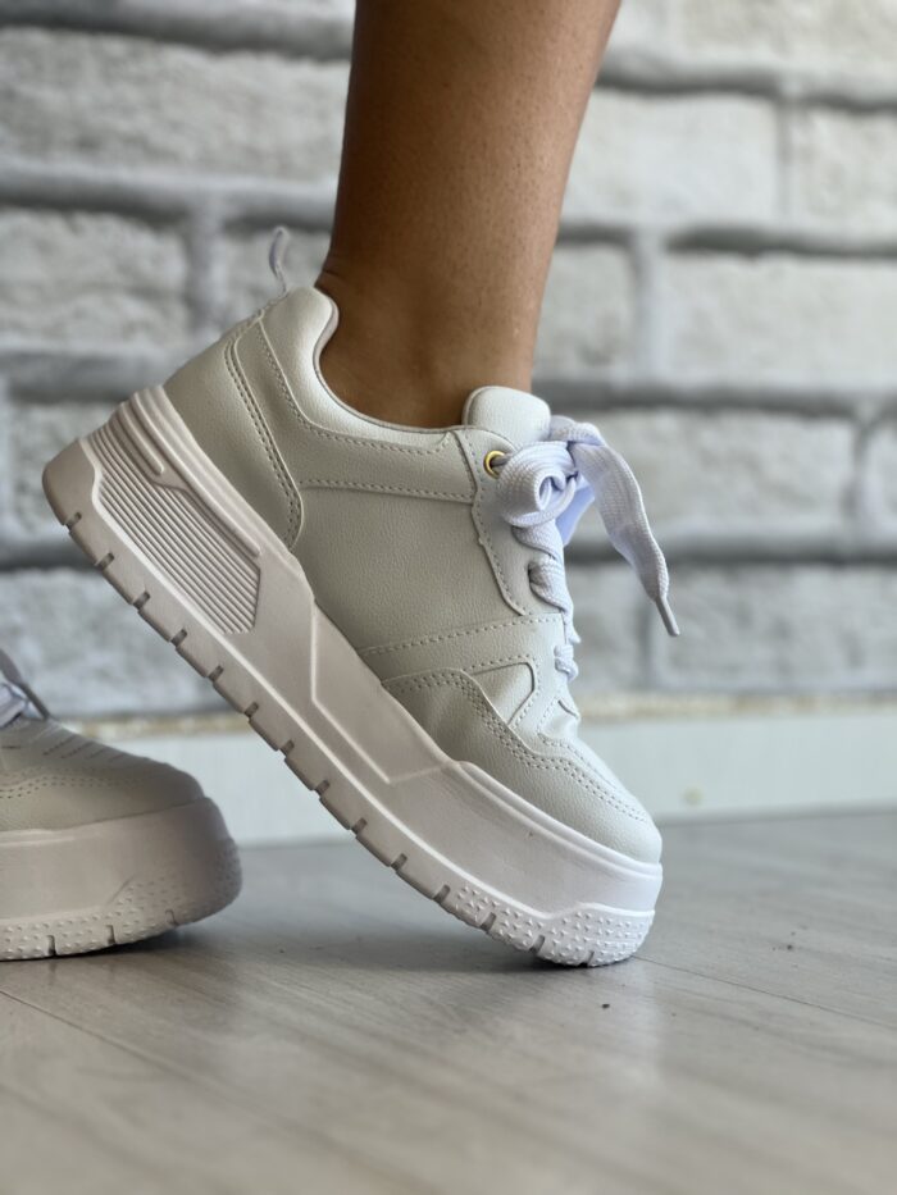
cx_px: 448
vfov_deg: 25.3
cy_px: 598
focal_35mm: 77
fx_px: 2660
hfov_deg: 19.1
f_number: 2.8
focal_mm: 9
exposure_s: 1/120
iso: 80
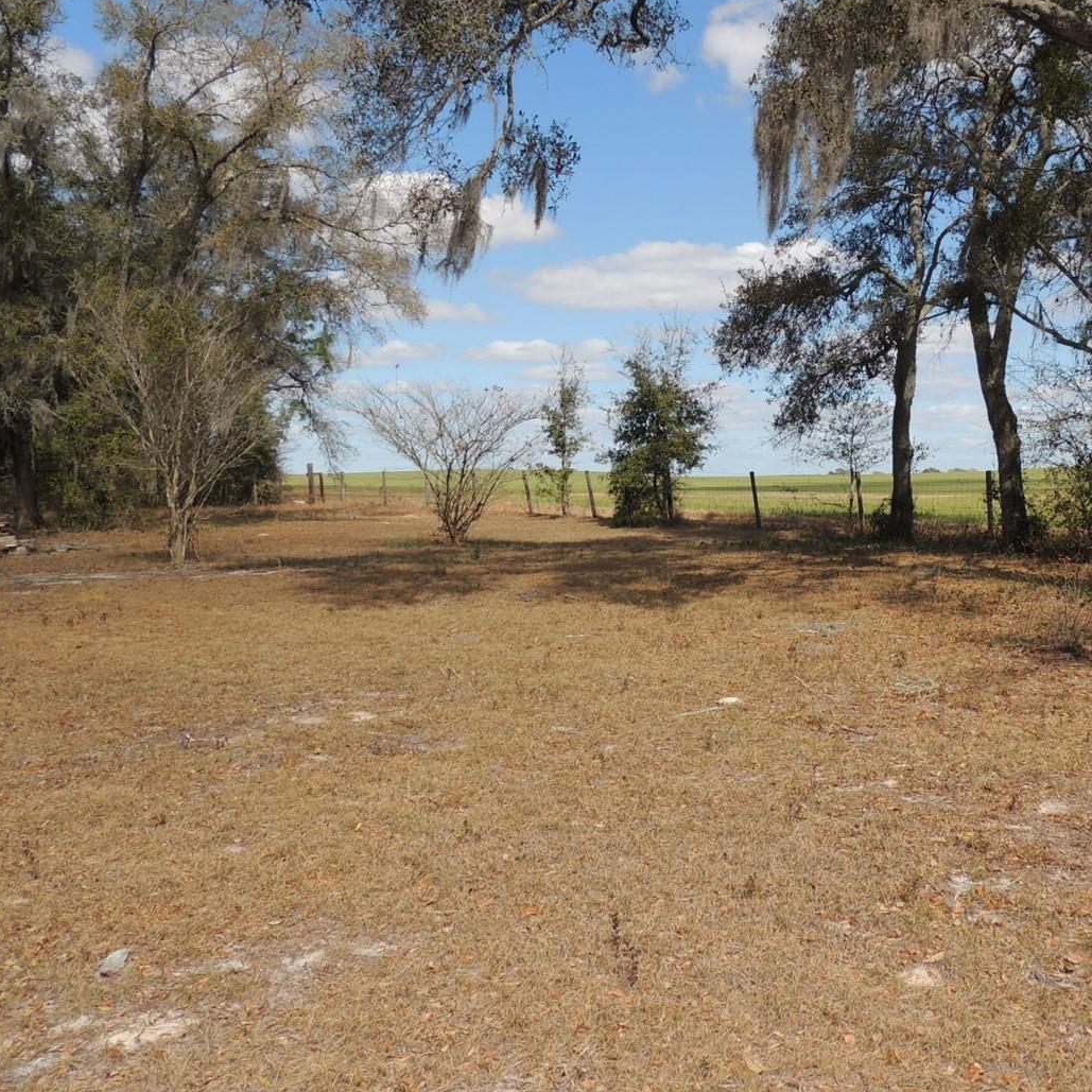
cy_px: 473
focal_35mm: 33
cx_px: 752
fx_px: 1178
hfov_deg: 48.7
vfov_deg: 49.6
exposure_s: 1/1250
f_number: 3
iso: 100
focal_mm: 4.3
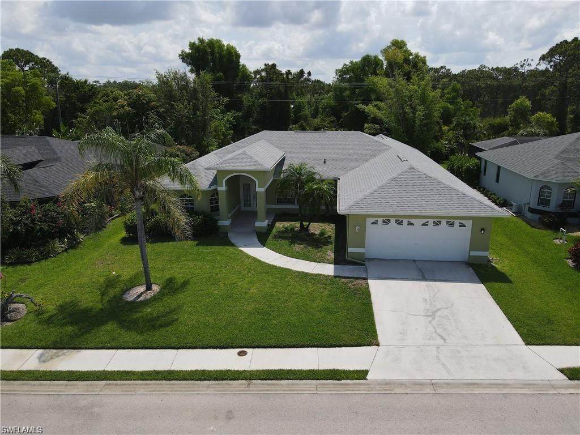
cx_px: 290
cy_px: 218
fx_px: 402
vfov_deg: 56.8
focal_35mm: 24
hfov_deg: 71.6
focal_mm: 4.5
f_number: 2.8
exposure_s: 1/1000
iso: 100
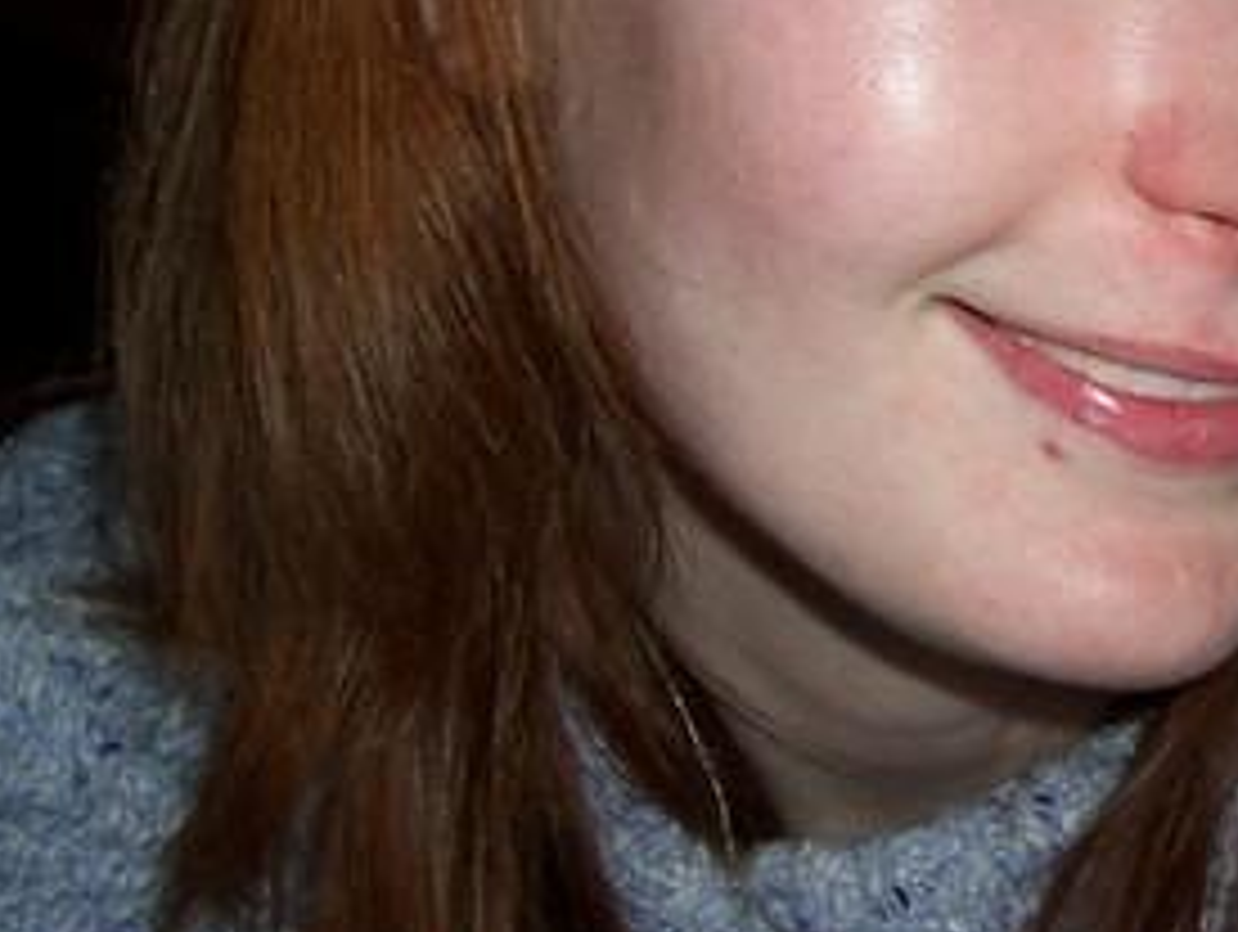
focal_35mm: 86
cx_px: 1423
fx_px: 3080
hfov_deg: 21.4
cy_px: 275
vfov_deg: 17.1
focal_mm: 5.6
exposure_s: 1/60
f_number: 2.8
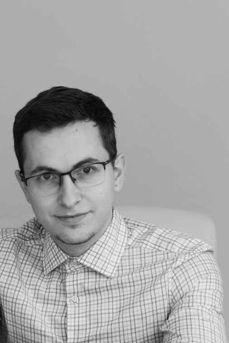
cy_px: 256
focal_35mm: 110
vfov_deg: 18.5
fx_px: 1049
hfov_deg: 12.4
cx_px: 69
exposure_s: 1/60
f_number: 5.6
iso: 200
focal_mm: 48
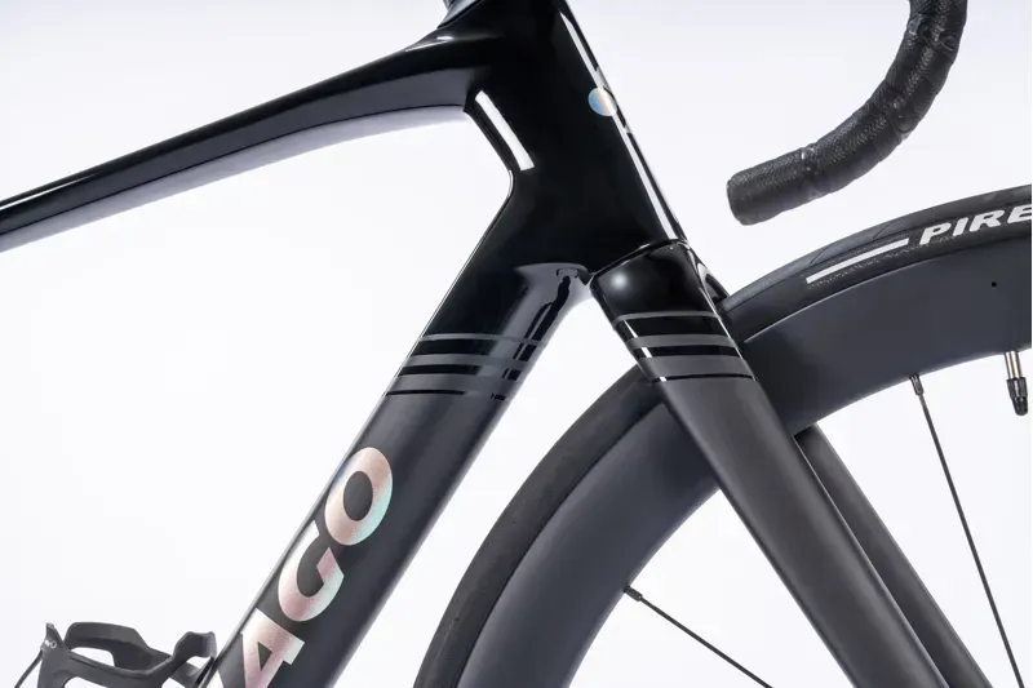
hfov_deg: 28.8
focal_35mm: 70
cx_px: 516
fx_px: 2008
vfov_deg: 19.4
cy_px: 344
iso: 100
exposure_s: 1/160
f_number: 16
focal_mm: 70
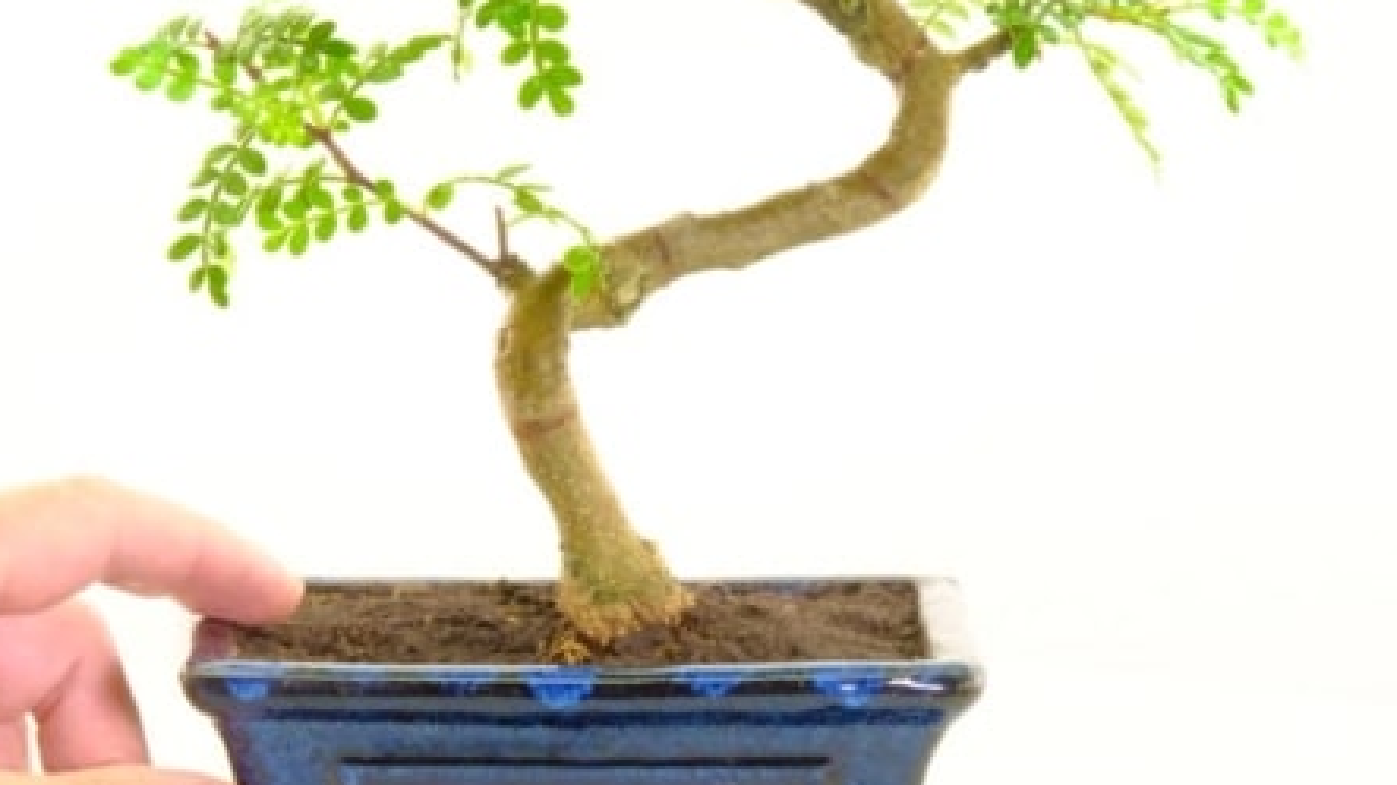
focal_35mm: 306
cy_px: 104
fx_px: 11333
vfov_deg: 4.0
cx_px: 694
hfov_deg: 7.1
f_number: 22
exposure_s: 1/30
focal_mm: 128
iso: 4000
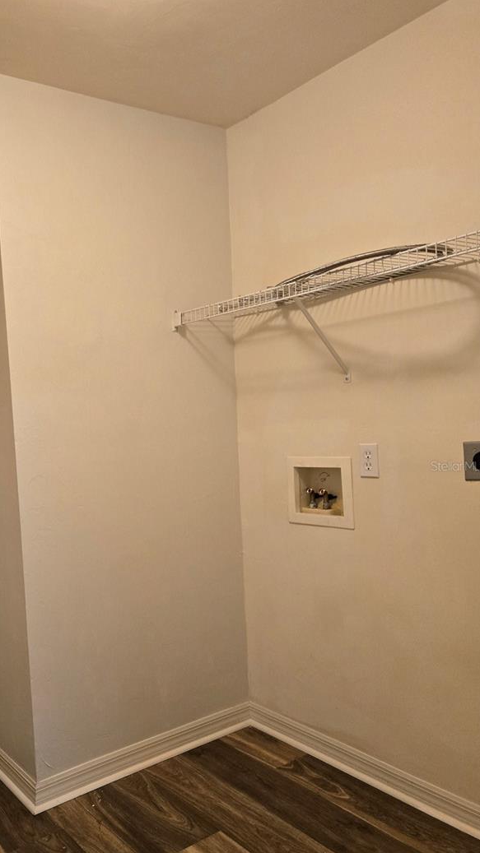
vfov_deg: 65.9
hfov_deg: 39.1
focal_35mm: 29
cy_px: 466
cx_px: 119
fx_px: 656
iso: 640
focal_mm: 5.4
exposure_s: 1/120
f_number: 1.8
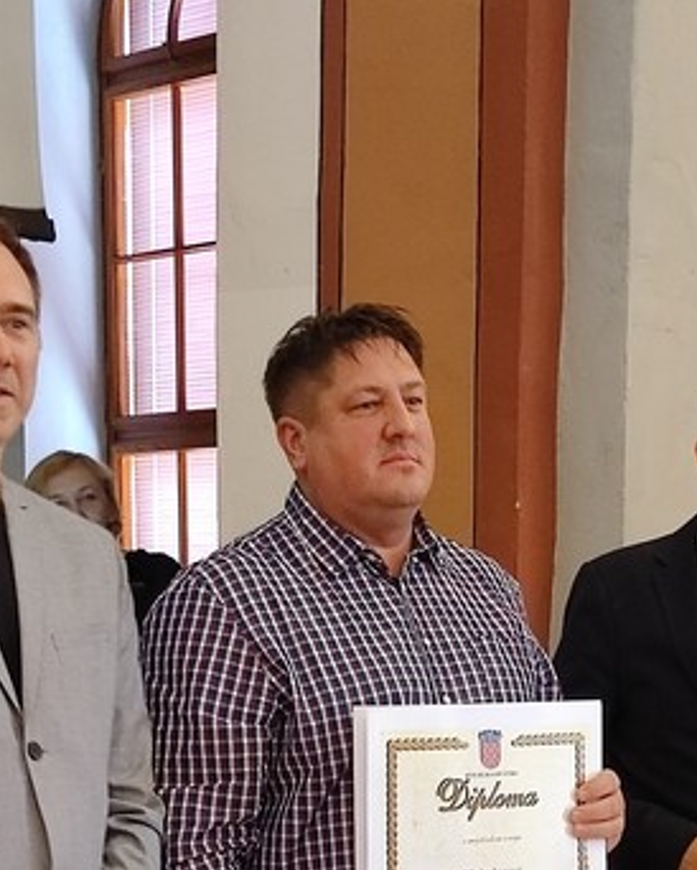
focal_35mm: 73
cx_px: 348
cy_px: 911
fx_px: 1881
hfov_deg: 21.0
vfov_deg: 24.6
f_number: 1.79
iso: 1255
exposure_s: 1/33
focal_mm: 4.7
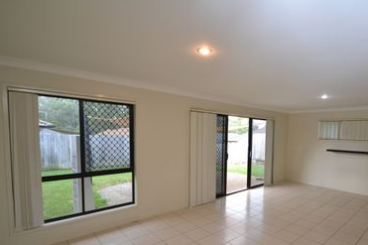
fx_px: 194
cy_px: 146
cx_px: 230
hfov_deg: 85.2
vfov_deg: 64.0
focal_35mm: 19
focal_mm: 10
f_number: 4.5
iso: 400
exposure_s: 1/80
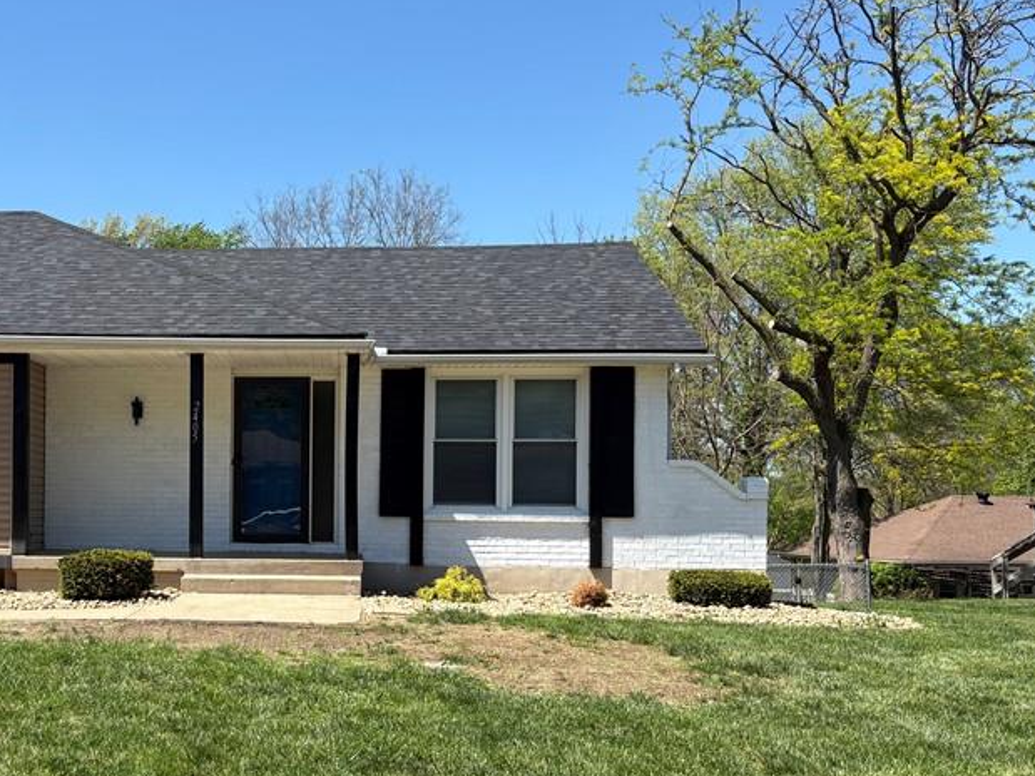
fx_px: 1285
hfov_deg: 42.2
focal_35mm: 43
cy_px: 490
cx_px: 231
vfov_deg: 33.4
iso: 50
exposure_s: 1/2364
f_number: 1.6
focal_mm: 5.96
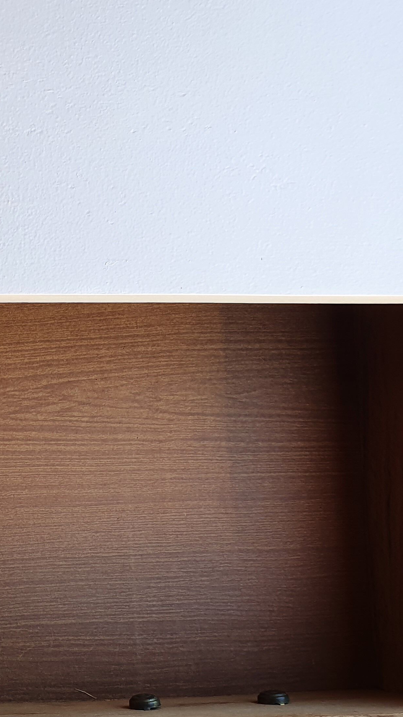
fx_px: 988
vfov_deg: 39.4
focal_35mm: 52
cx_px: -164
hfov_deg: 20.4
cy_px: 476
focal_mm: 4.32
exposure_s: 1/106
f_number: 2.4
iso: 50
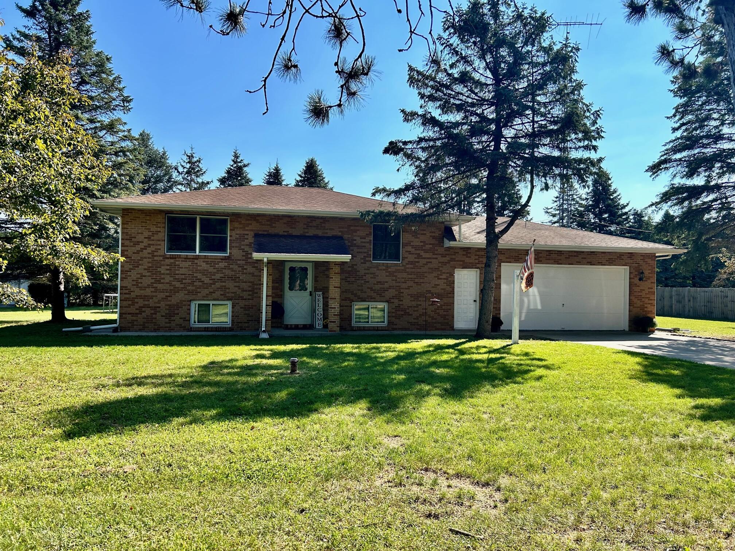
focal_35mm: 26
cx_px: 368
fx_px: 552
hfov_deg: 67.3
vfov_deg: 53.1
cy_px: 276
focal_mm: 5.7
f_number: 1.5
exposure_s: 1/2695
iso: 50
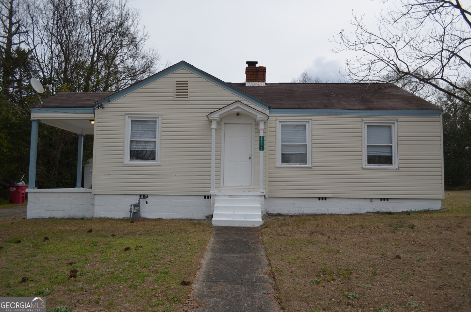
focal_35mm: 27
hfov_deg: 67.5
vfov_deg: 47.7
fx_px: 353
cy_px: 156
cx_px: 236
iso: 100
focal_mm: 18
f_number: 3.5
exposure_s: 1/1250
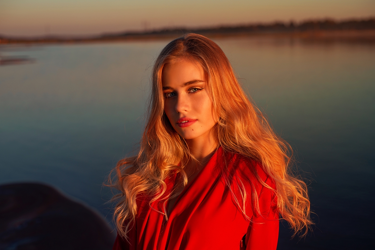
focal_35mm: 50
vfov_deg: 27.0
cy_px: 125
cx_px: 188
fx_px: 521
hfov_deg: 39.6
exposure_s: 1/800
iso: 100
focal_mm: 50
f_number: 2.5
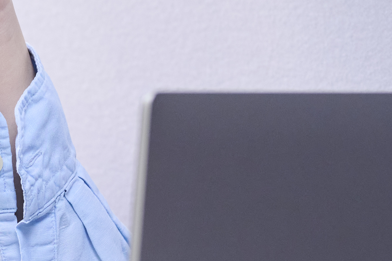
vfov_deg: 4.4
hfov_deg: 6.5
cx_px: -222
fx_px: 3375
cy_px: -37
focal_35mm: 310
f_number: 2.8
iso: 400
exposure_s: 1/125
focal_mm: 50
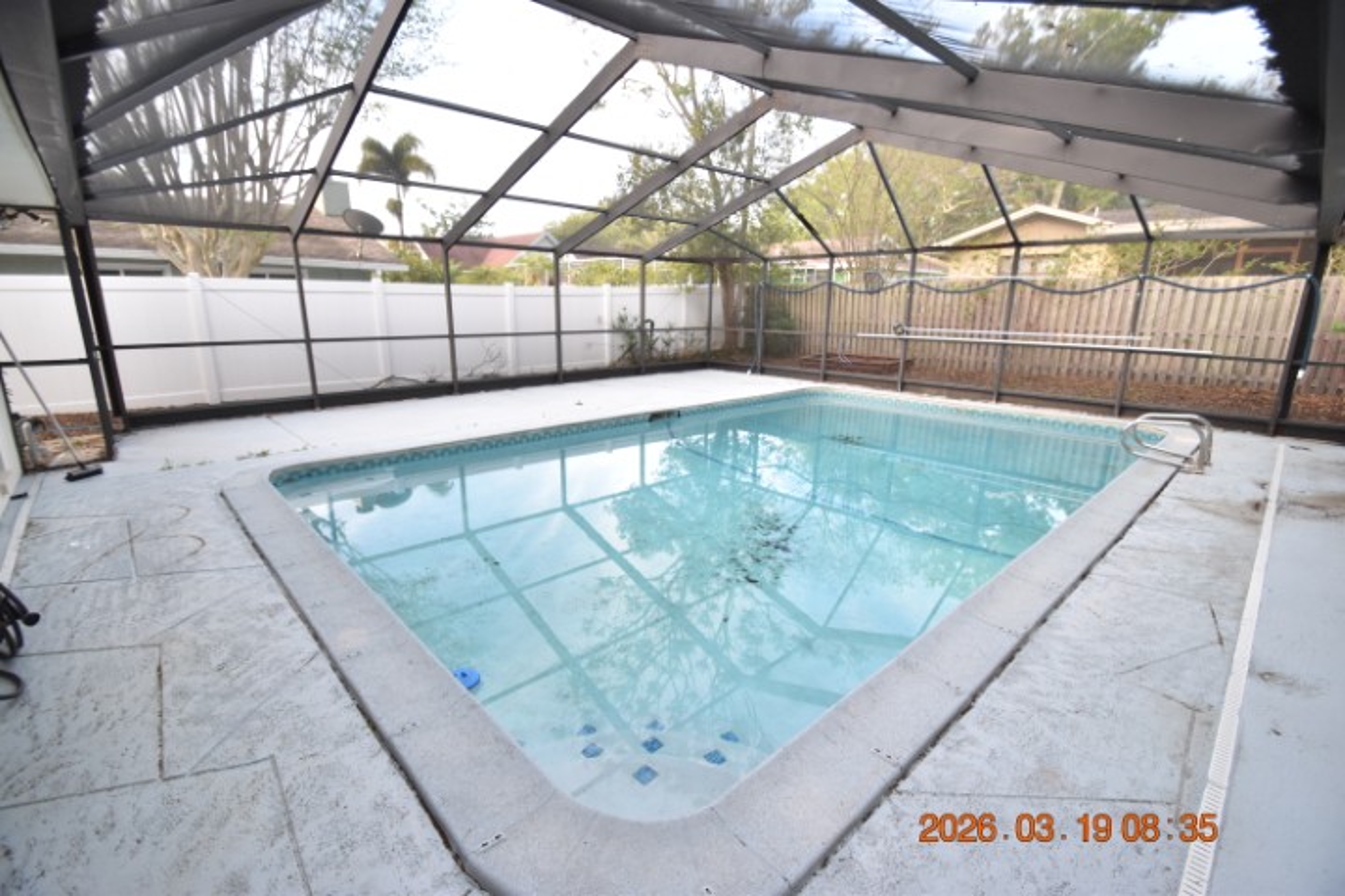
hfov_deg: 100.4
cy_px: 448
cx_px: 672
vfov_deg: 77.3
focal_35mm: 15
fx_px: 560
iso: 800
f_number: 3.5
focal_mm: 10
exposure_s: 1/250
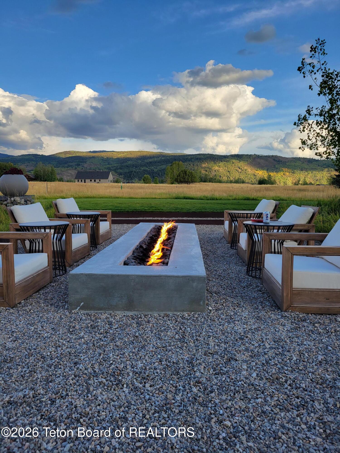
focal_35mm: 26
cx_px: 170
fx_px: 340
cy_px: 226
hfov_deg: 53.1
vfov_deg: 67.3
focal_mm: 5.4
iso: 40
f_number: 1.8
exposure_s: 1/684
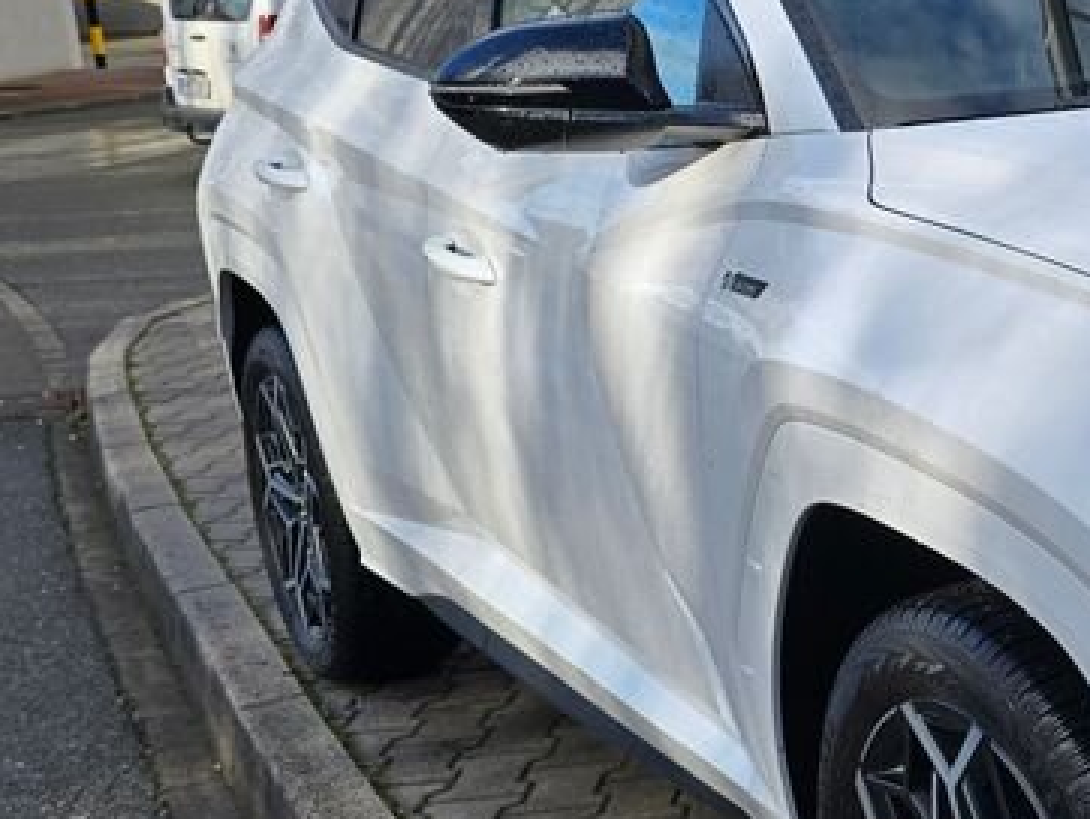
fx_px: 2048
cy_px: 425
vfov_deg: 22.6
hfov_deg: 26.2
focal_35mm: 65
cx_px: 1343
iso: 12
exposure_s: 1/404
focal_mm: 6.3
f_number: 1.7
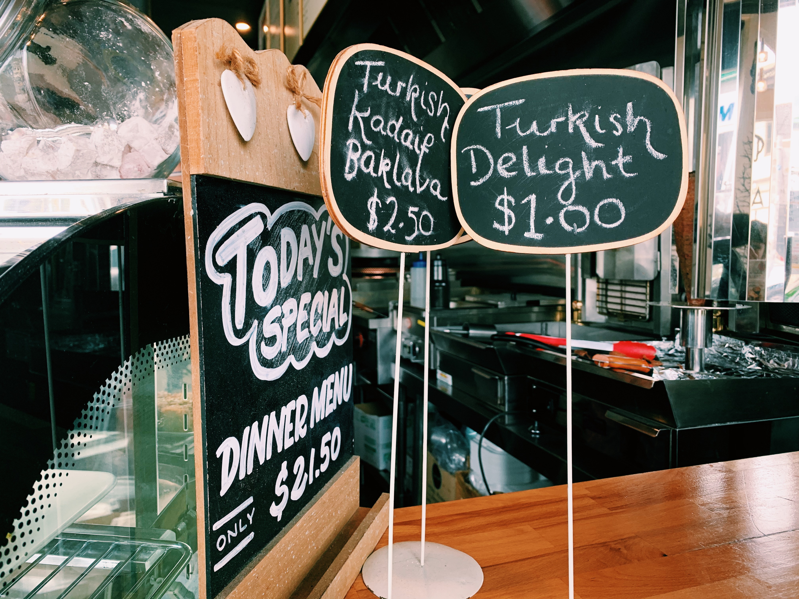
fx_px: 600
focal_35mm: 26
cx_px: 400
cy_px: 300
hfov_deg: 67.3
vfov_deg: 53.1
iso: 64
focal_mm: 4.25
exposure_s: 1/121
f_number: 1.8
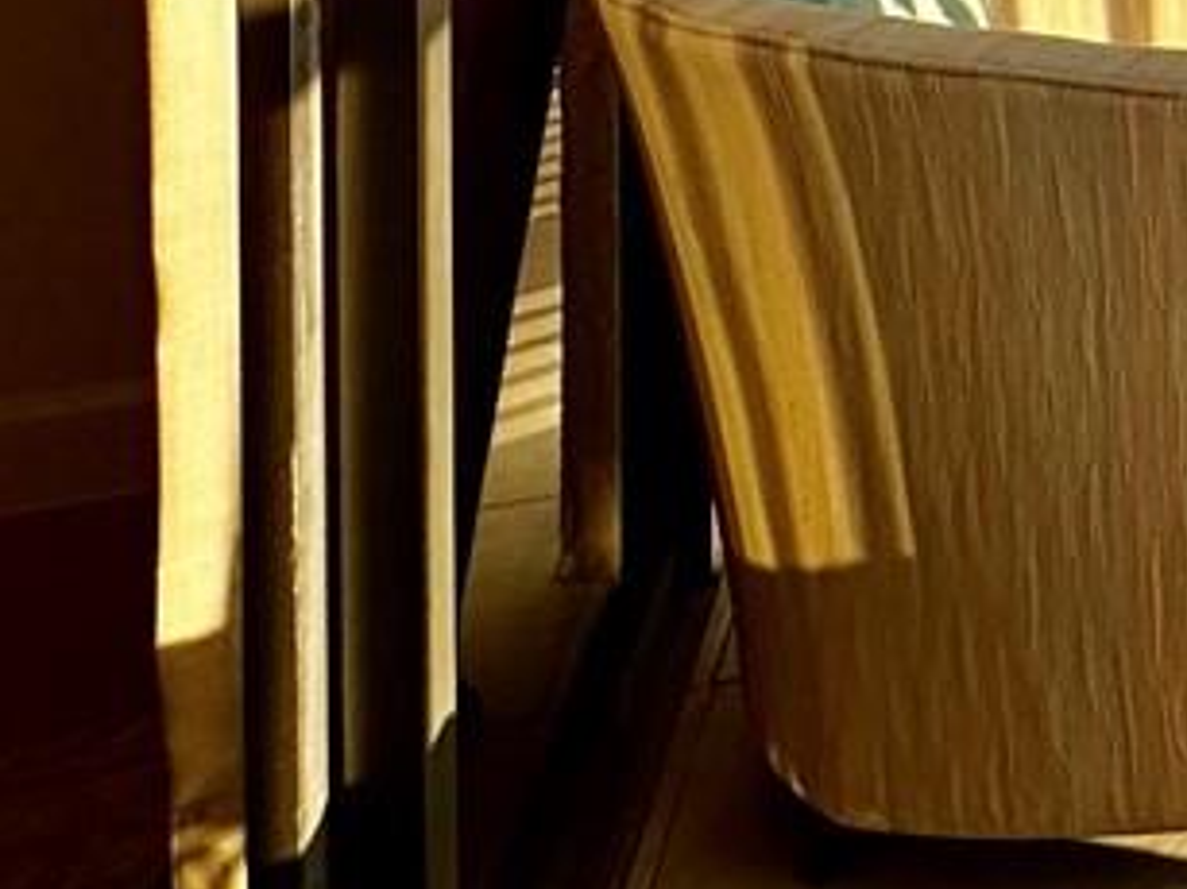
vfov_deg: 17.2
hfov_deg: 19.2
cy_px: -618
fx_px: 2502
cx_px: 2215
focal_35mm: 73
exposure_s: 1/543
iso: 40
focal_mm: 2.22
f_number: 2.2
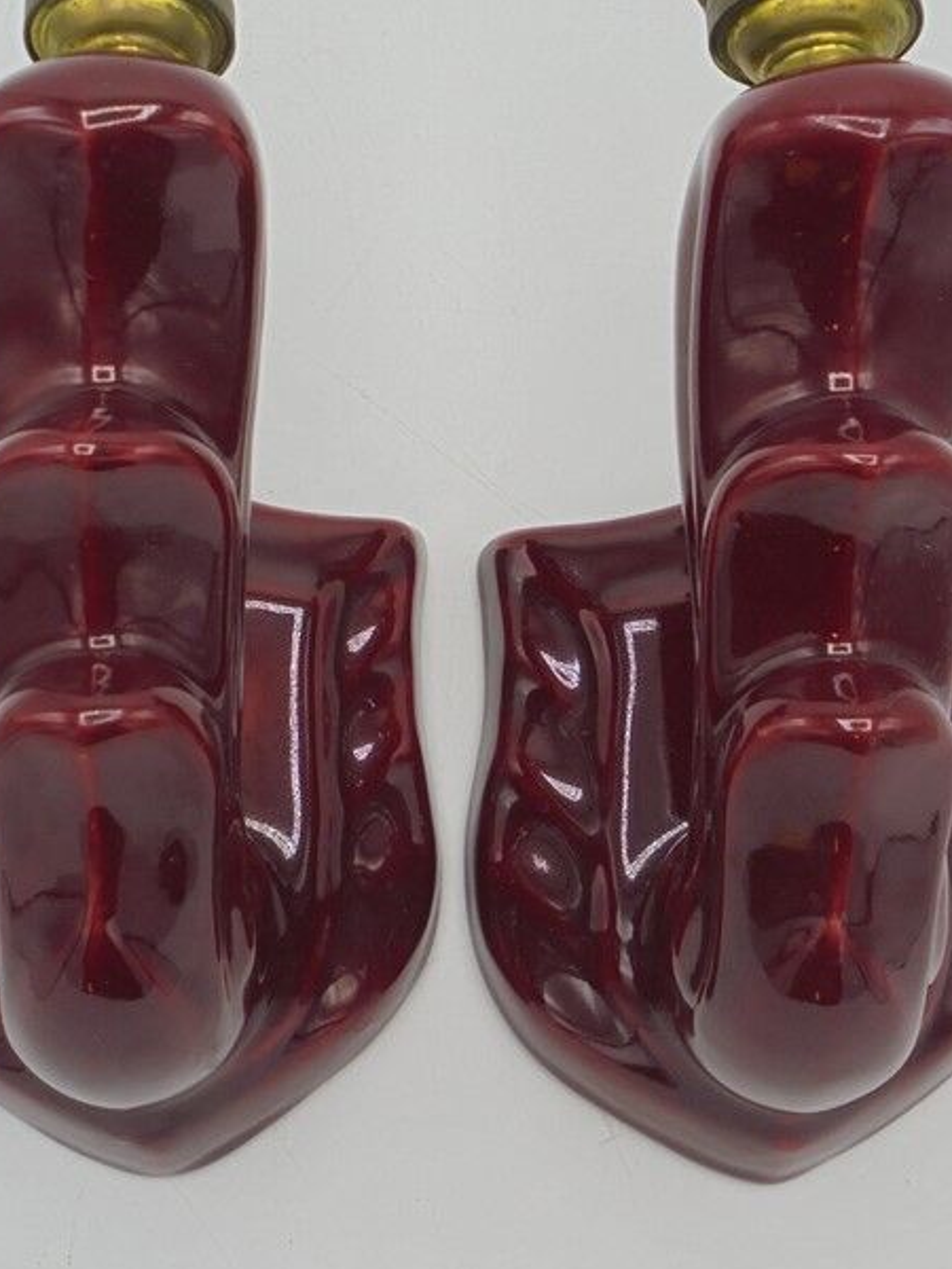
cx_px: 416
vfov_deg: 33.6
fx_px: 2090
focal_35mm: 57
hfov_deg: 25.6
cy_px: 476
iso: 100
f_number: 4.2
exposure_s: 1/60
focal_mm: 6.9
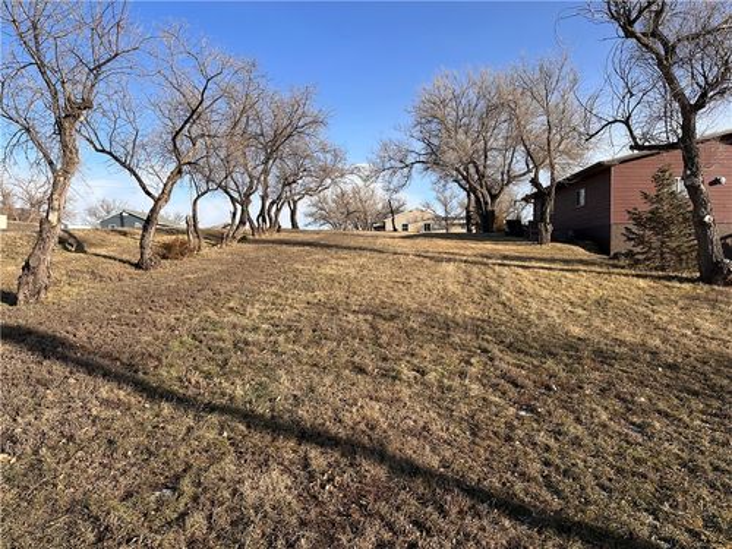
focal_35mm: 24
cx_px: 366
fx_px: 508
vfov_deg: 56.8
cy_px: 274
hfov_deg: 71.6
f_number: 1.78
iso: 80
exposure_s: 1/3058
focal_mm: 6.86
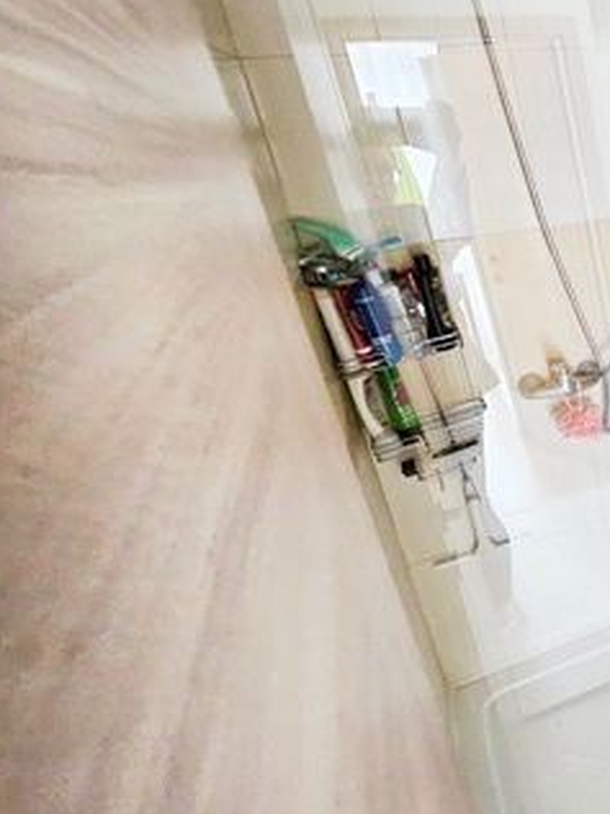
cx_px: 835
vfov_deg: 61.6
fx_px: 681
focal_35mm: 29
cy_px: 384
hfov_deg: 32.5
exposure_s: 1/33
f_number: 2.2
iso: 500
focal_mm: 1.7
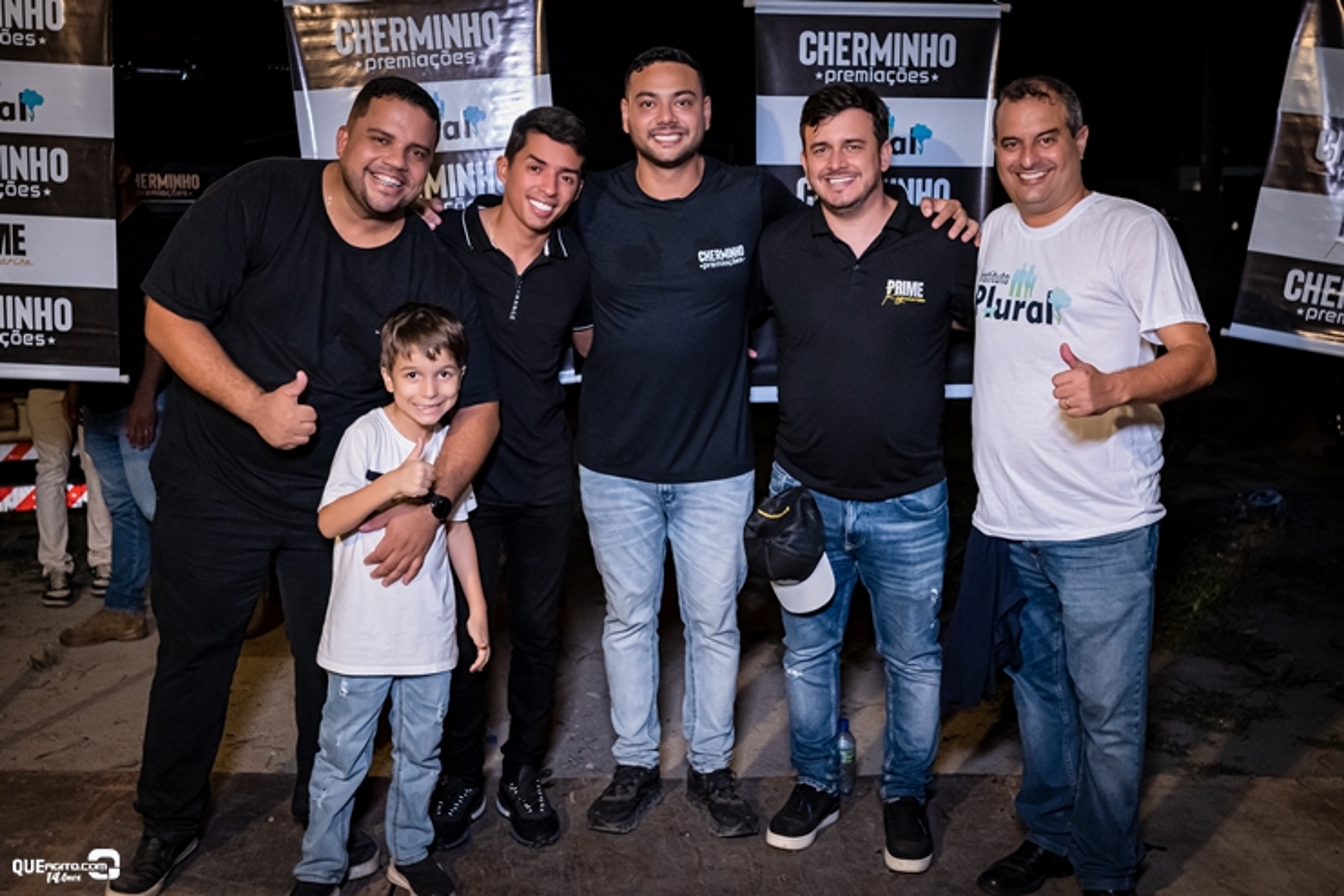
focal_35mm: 36
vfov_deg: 36.9
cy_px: 448
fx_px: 1344
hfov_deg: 53.1
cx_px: 672
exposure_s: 1/250
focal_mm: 24
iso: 2500
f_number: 2.8
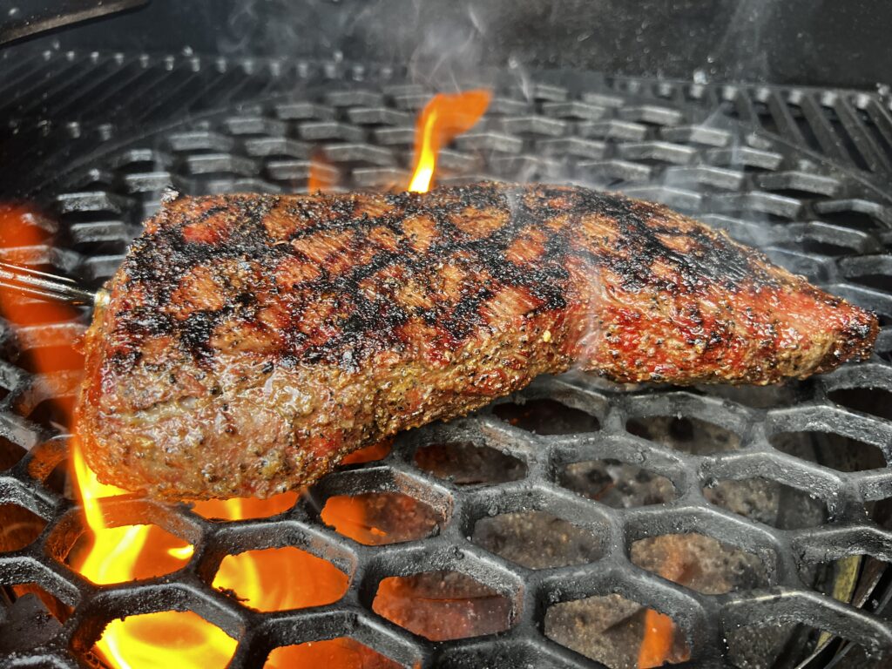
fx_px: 670
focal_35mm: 26
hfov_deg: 67.3
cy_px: 334
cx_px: 446
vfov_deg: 53.1
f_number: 1.5
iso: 125
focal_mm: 5.7
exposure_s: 1/101
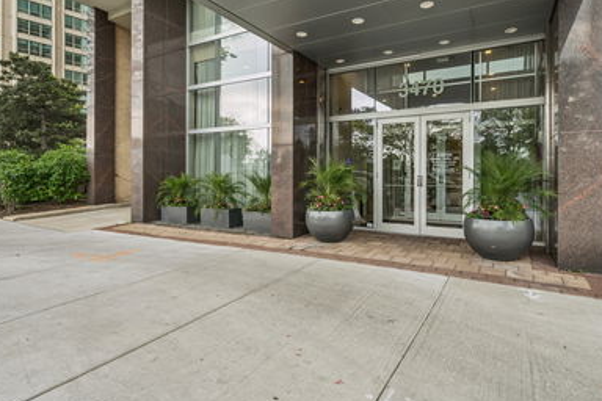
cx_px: 317
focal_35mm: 20
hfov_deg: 83.9
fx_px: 334
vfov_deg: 61.6
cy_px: 170
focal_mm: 16
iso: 100
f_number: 10
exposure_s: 1/8
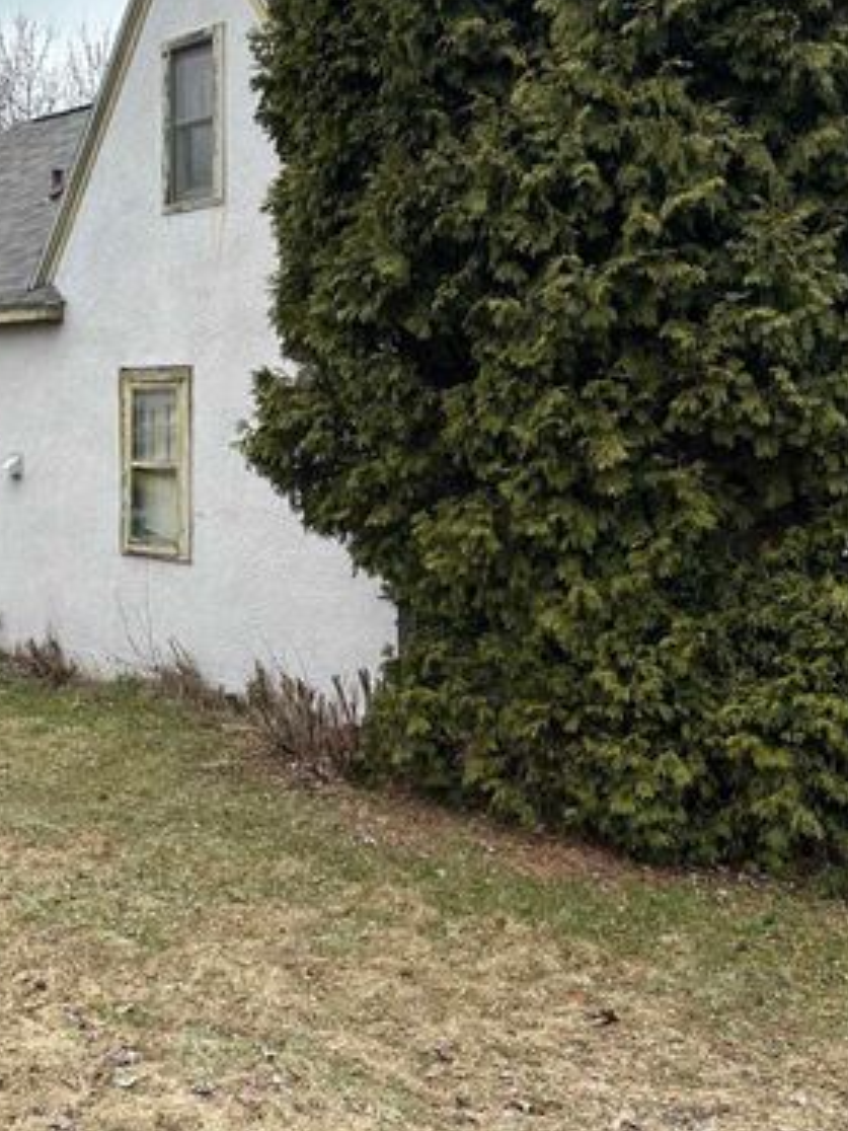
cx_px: 225
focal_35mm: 43
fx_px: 1405
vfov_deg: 43.6
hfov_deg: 33.0
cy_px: 448
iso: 80
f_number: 1.78
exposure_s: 1/1198
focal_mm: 6.86
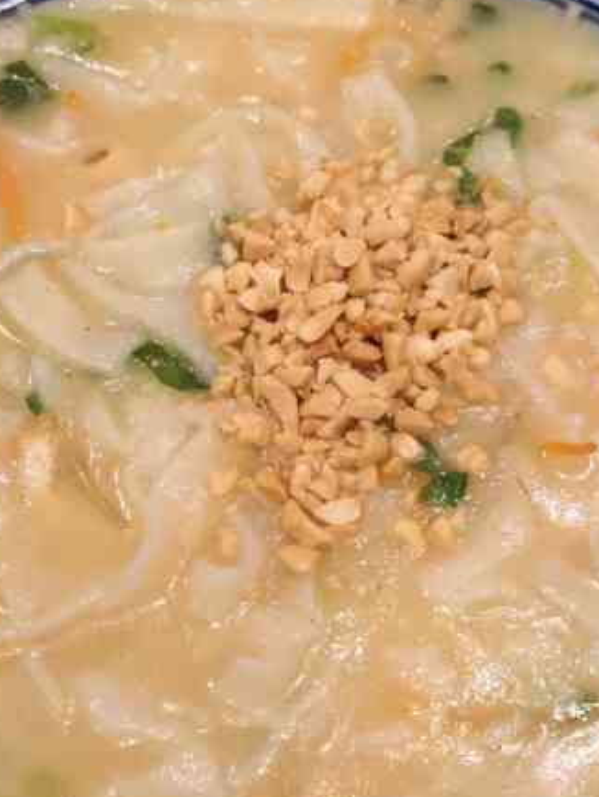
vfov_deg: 33.1
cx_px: 292
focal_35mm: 58
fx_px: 1337
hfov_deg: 25.3
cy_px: 330
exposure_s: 1/100
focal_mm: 3.95
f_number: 1.6
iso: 500
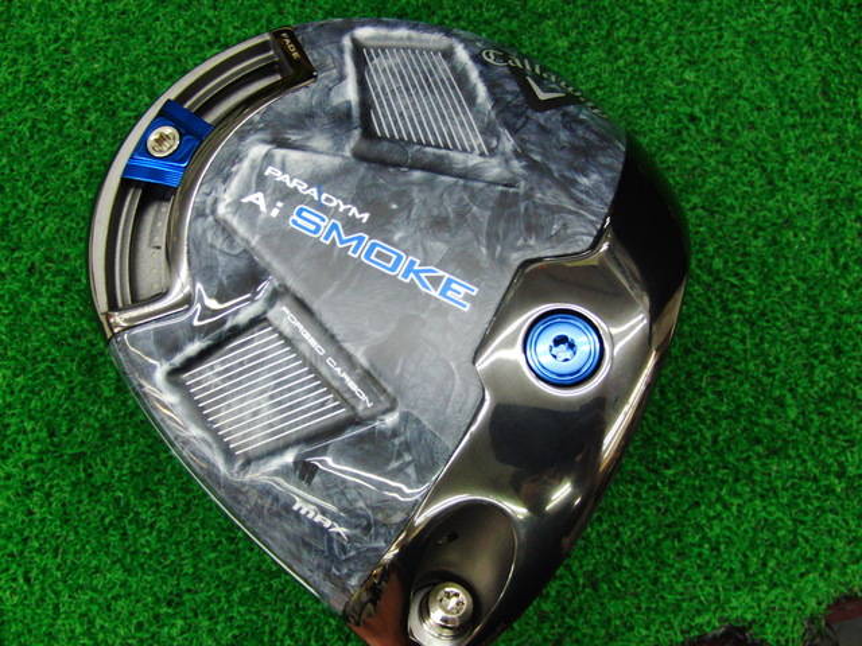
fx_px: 921
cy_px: 323
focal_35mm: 37
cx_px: 431
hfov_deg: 50.1
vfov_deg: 38.7
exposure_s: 1/50
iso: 400
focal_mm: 6.42
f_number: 3.6
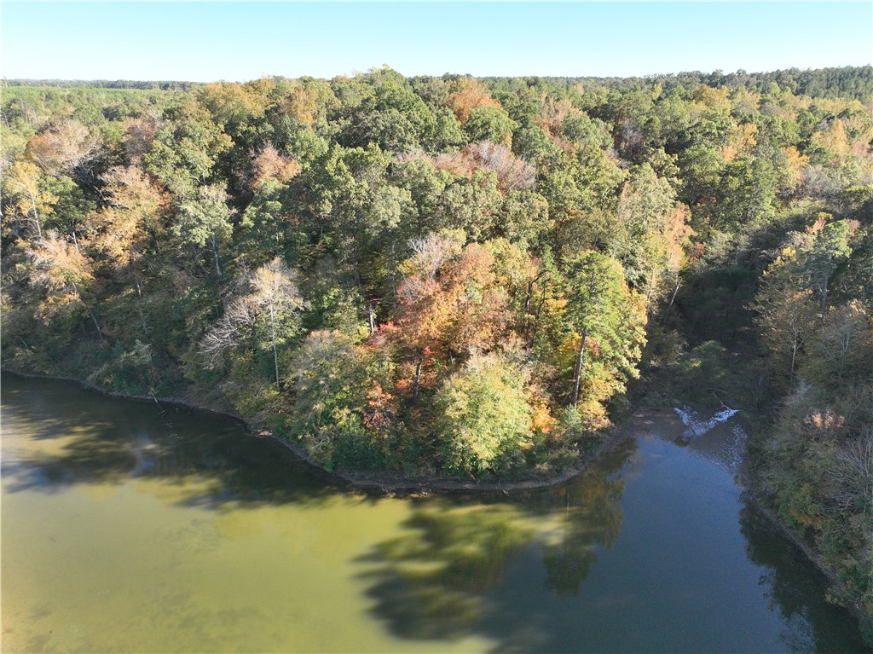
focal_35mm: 24
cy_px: 327
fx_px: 605
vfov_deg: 56.8
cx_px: 436
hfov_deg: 71.6
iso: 410
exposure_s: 1/160
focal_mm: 12.29
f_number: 2.8
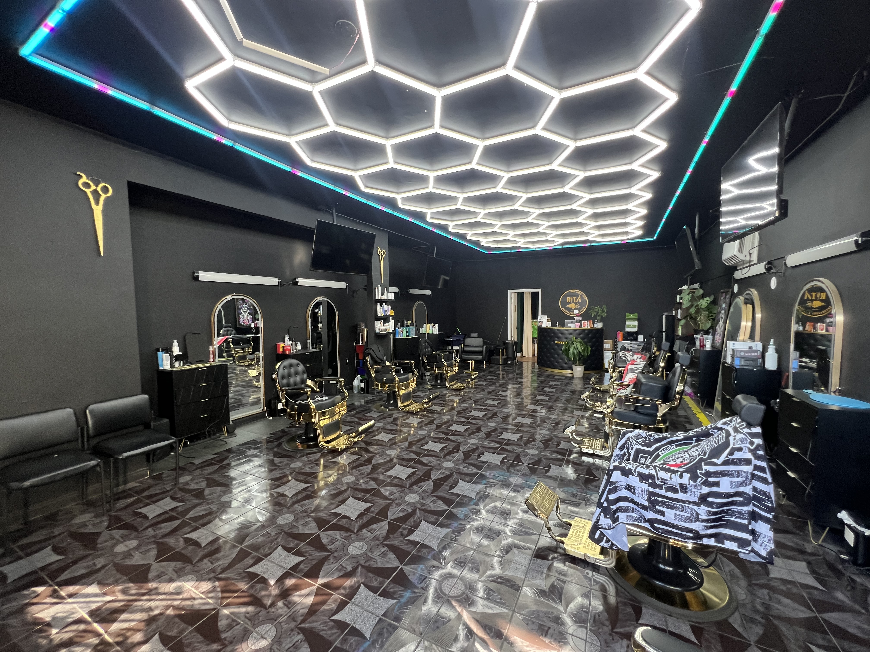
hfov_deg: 106.2
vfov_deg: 89.9
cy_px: 326
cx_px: 435
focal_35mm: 13
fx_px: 327
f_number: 1.8
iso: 200
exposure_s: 1/99
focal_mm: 1.57
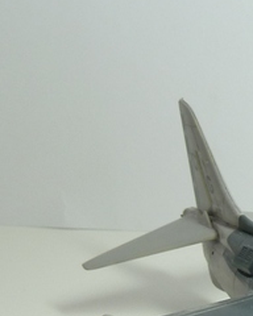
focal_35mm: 104
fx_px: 973
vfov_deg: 17.8
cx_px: 390
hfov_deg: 13.8
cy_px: 344
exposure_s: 1/20
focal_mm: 4.1
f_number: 3.3
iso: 80
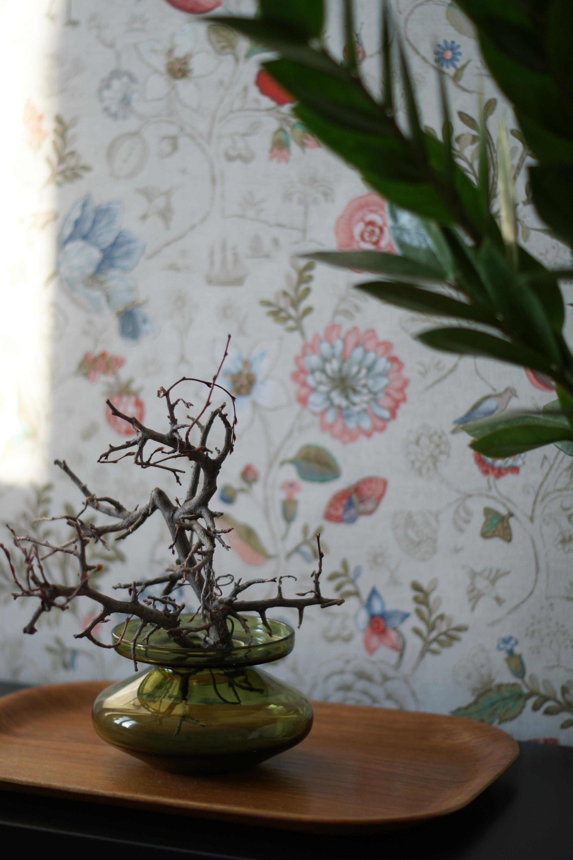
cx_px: 280
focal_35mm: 81
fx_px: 1934
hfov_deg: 16.9
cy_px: 412
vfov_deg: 25.1
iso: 100
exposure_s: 1/80
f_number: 2
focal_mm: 50
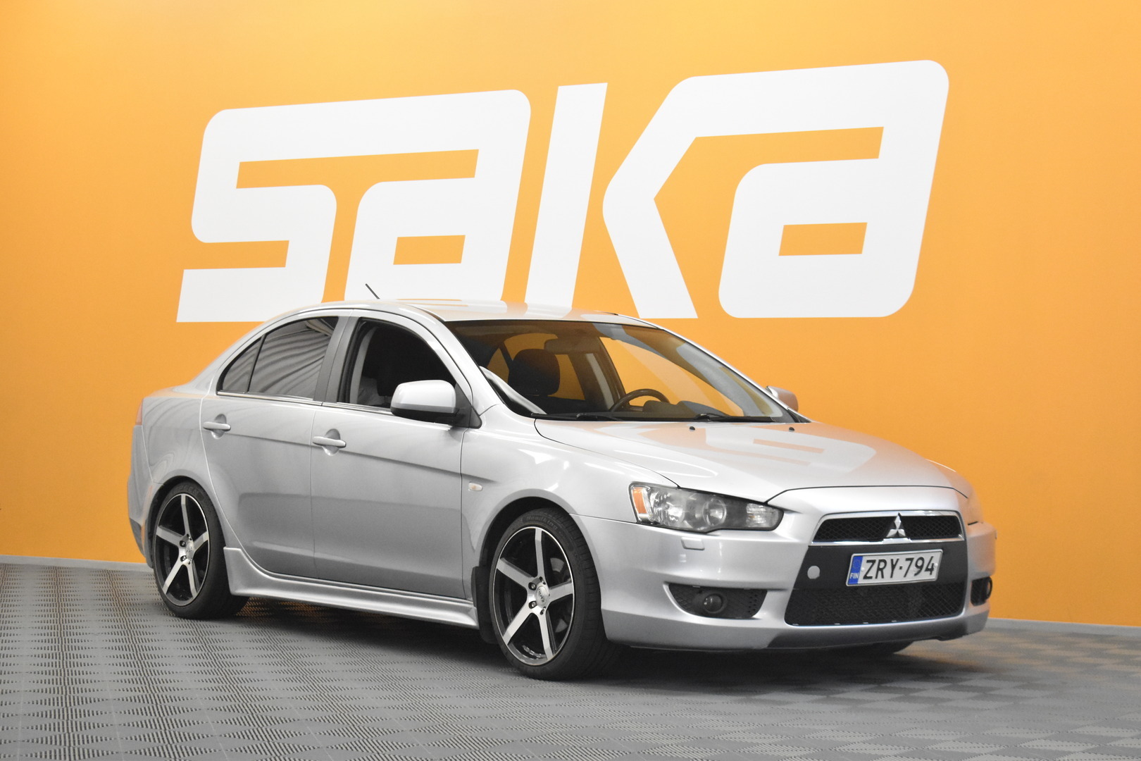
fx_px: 2377
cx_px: 570
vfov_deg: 18.2
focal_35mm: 75
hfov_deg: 27.0
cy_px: 380
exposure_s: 1/80
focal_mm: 50
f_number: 5.6
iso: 5000
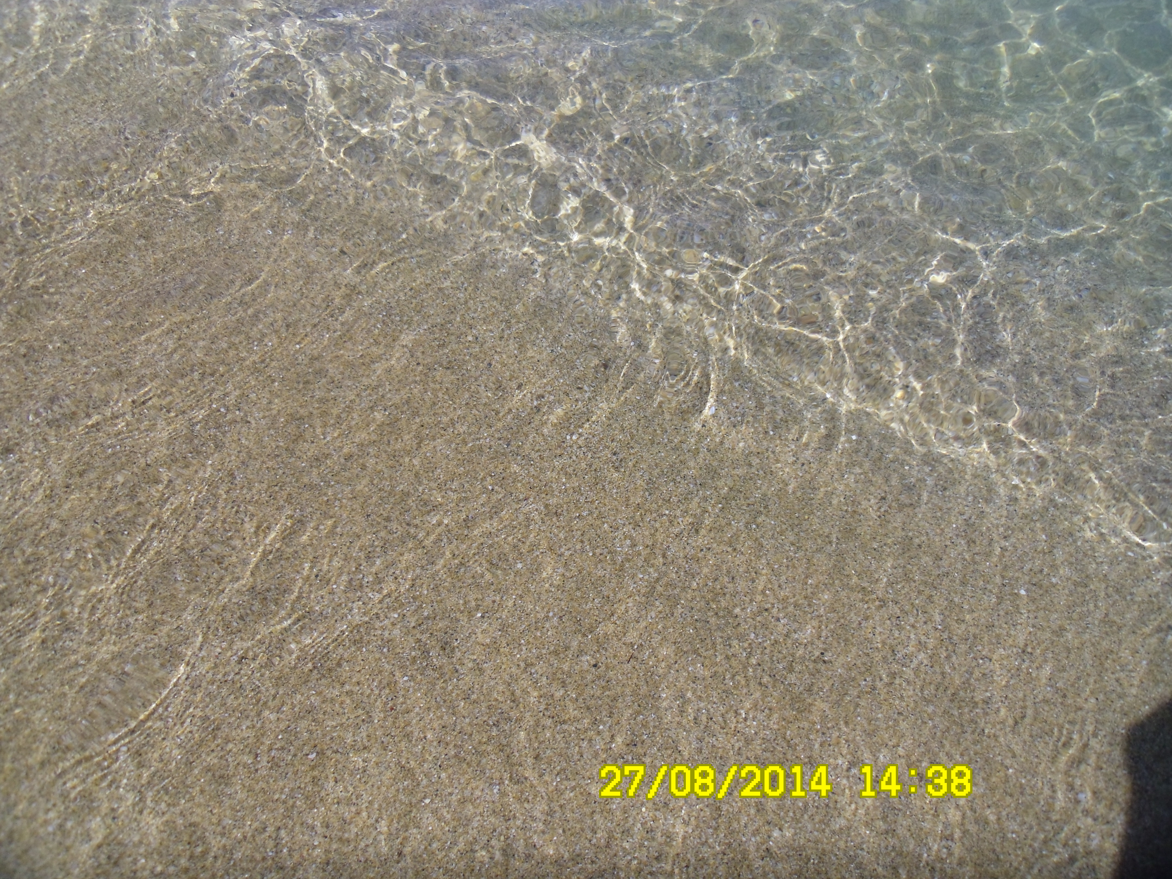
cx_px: 586
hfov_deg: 58.4
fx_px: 1050
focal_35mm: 31
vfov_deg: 45.4
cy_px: 440
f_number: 9.5
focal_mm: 5.6
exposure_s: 1/133
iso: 80
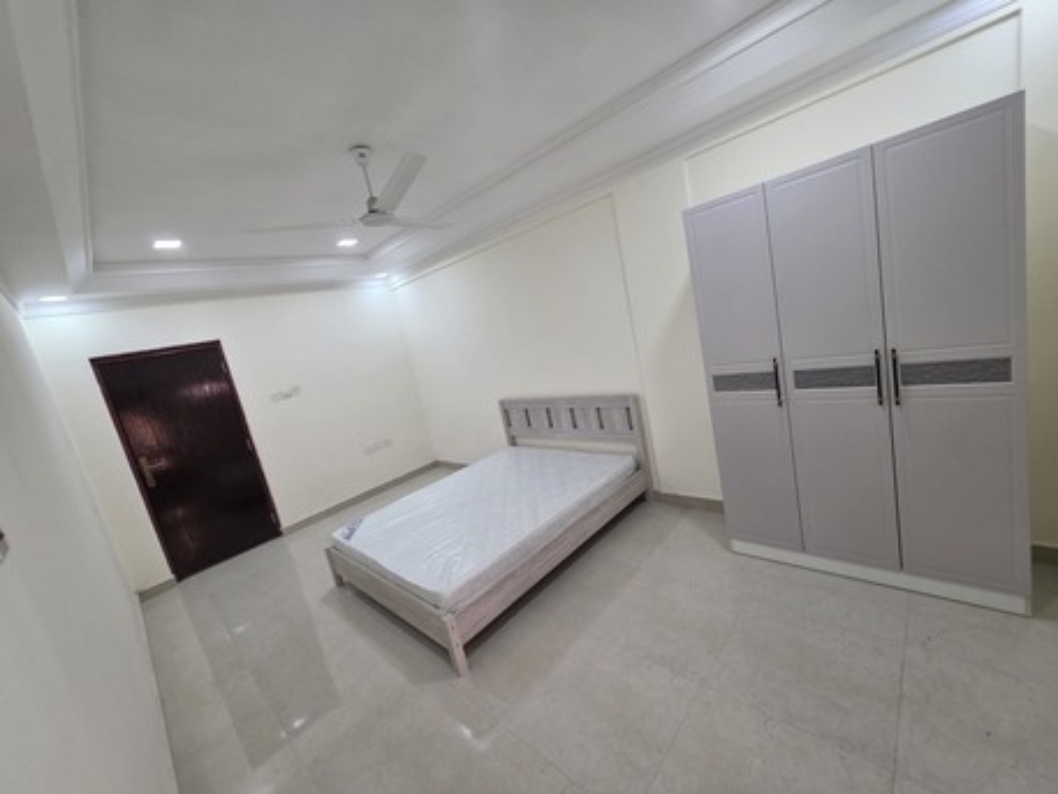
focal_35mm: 13
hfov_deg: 106.2
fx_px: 397
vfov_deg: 89.9
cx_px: 529
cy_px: 397
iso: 200
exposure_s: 1/100
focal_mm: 2.2
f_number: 1.9
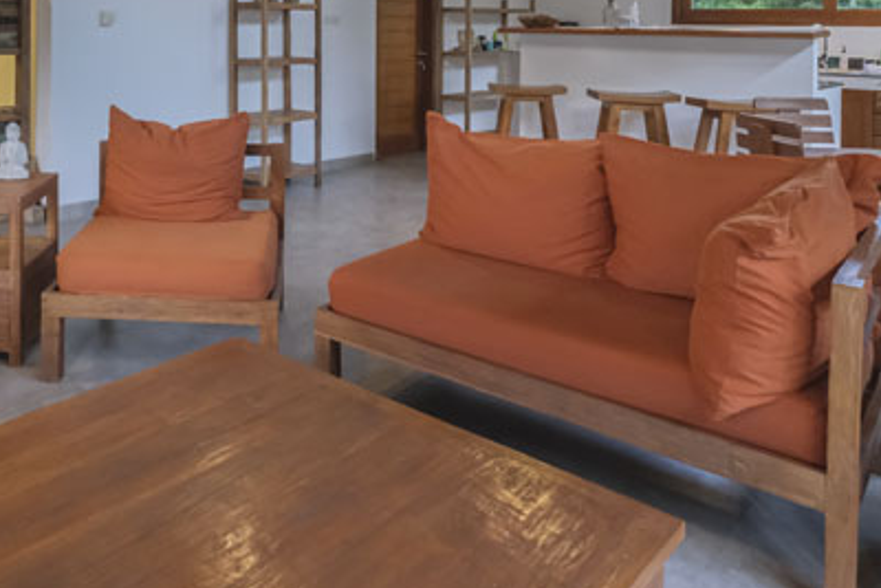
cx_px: 247
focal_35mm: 30
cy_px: 25
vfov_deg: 39.4
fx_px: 734
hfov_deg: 59.4
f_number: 10
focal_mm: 10
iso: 6400
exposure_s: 1/17
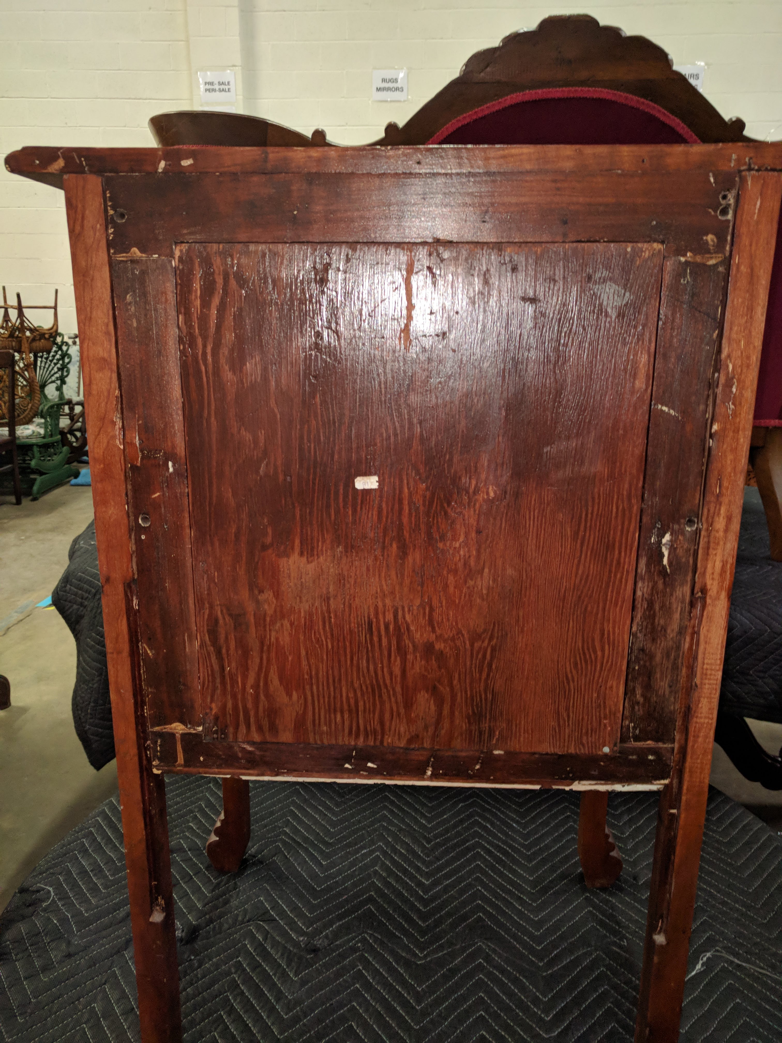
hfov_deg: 53.1
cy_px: 522
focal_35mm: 26
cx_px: 391
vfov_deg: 67.3
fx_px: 783
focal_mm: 4.67
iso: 784
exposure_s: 1/34.1
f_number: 2
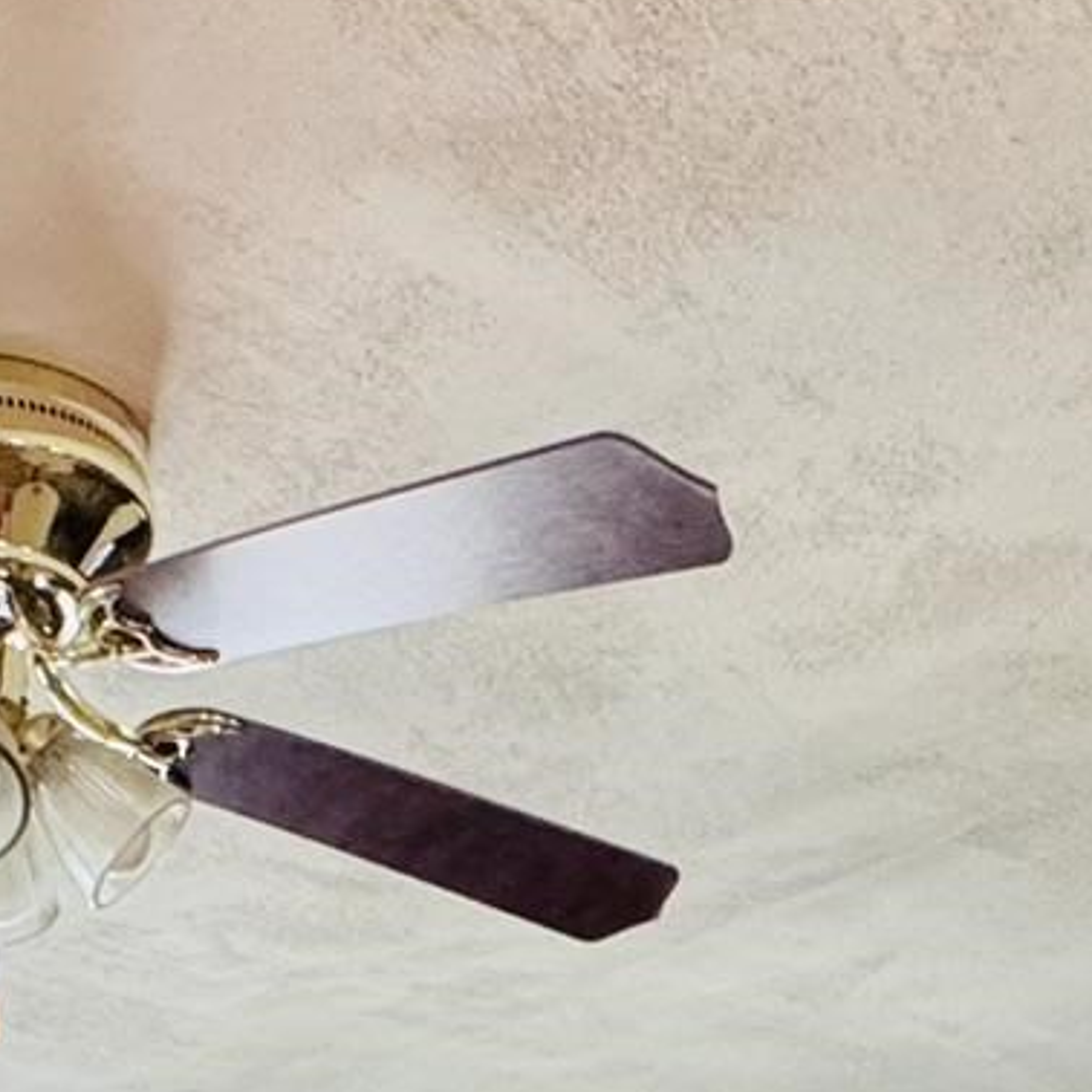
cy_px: 1898
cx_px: 243
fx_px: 2391
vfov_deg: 19.8
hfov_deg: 25.3
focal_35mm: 67
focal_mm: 2.22
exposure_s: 1/60
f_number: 2.2
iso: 500
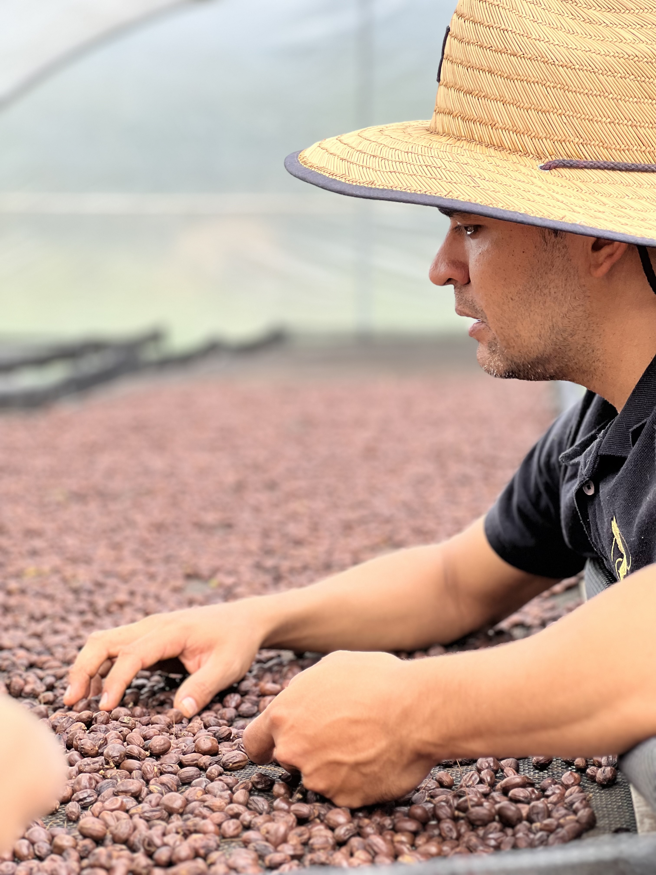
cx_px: 328
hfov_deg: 19.1
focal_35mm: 77
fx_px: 1946
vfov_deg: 25.3
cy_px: 438
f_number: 2.8
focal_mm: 9
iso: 32
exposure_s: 1/121
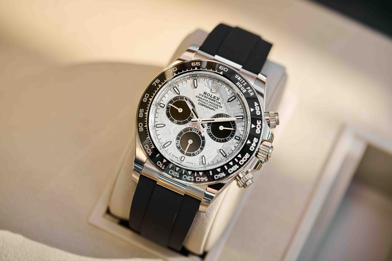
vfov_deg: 13.0
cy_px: 130
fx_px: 1143
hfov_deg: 19.5
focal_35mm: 105
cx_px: 196
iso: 400
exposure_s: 1/320
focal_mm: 105
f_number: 5.6
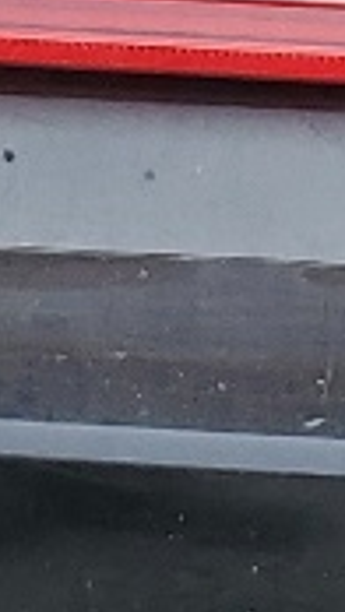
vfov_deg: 8.2
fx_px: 4241
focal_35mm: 261
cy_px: -113
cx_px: -183
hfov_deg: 4.6
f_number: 1.5
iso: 50
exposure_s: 1/909
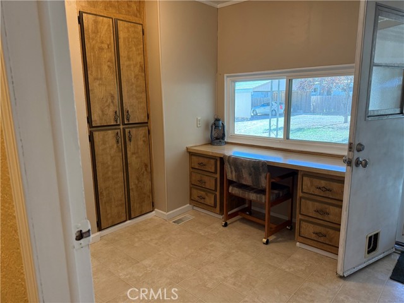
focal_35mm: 24
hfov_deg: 71.6
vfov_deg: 56.8
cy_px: 152
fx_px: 280
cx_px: 202
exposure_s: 1/120
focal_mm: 6.76
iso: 320
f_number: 1.78
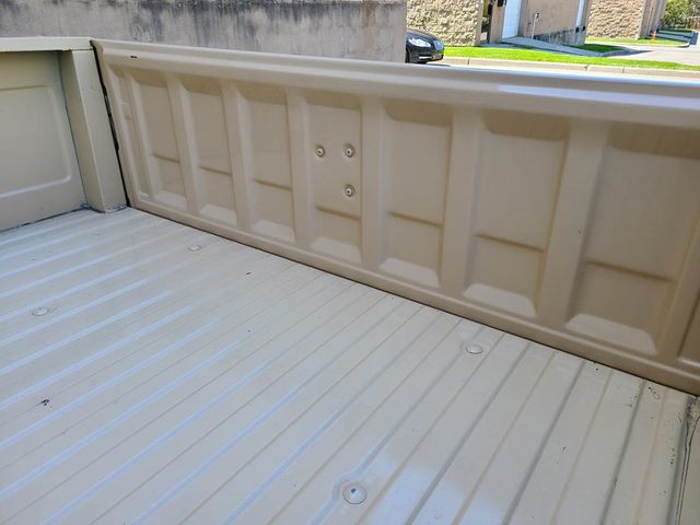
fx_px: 526
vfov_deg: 53.1
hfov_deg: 67.3
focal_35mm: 26
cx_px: 350
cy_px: 262
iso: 40
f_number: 1.8
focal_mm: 5.4
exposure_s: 1/225
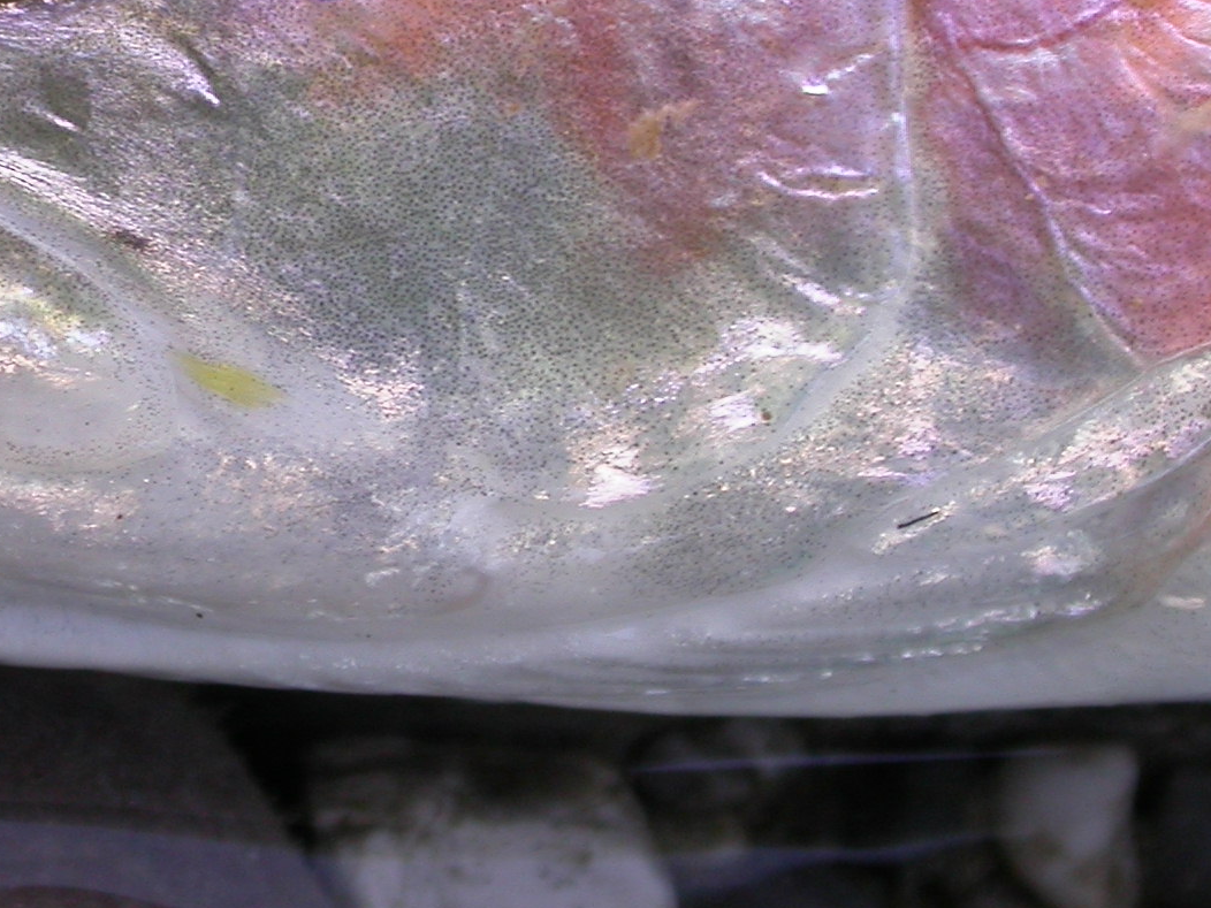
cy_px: 154
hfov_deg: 8.1
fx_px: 8466
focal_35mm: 242
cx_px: 41
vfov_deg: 6.1
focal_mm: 23.3
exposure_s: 1/77.3
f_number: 4.2
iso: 100
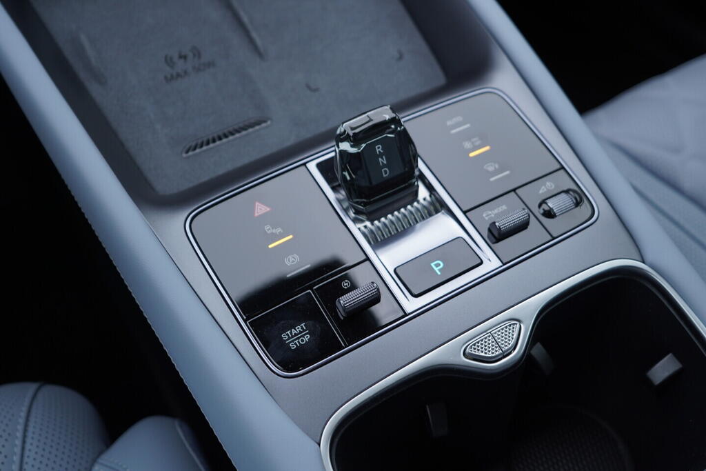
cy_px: 236
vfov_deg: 36.9
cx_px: 353
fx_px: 706
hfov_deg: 53.1
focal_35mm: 36
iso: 125
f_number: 3.2
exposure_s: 1/50
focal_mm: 24
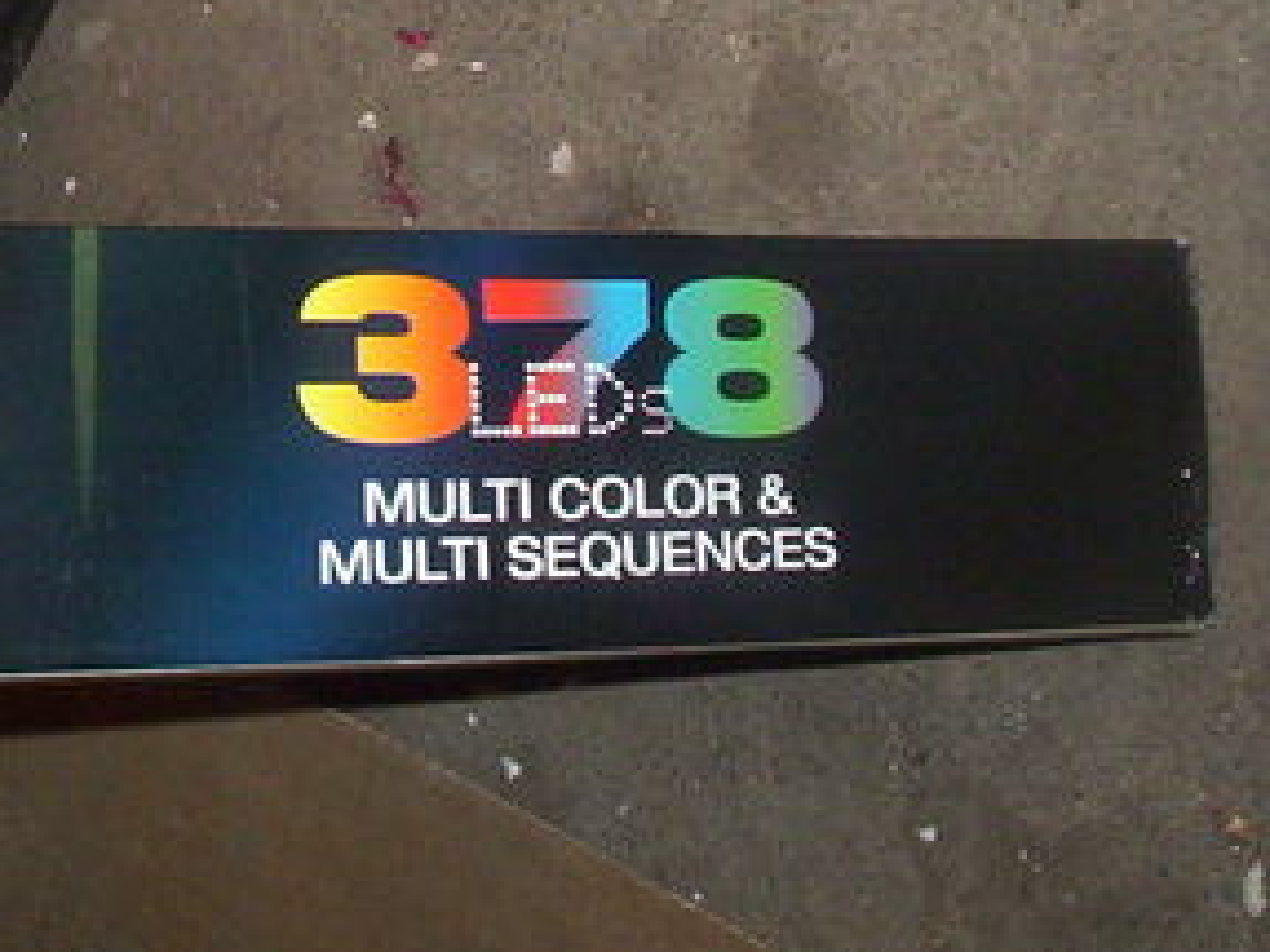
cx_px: -142
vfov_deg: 17.0
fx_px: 3117
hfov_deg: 21.8
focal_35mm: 85
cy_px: 33
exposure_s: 1/60
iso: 140
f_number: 4.5
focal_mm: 4.99
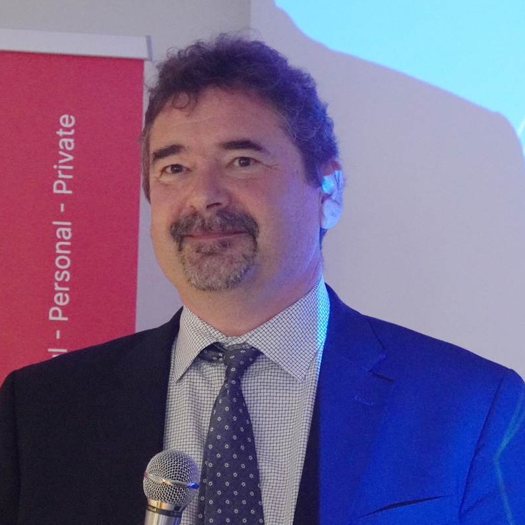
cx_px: 208
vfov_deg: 8.5
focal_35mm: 206
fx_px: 3538
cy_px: 262
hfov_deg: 8.5
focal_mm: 107.3
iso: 6400
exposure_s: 1/60
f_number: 6.3
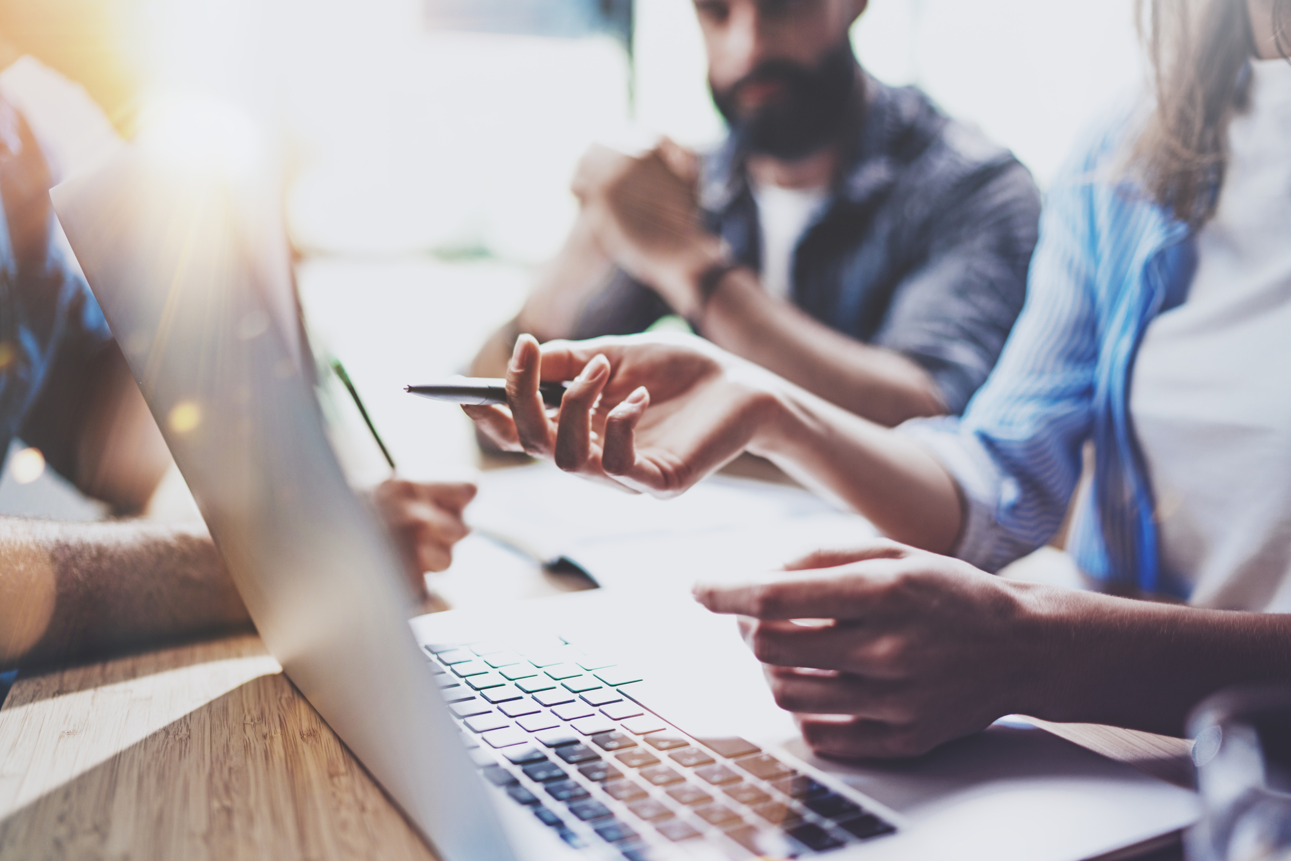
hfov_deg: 54.4
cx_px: 646
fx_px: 1255
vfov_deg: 37.9
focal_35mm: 35
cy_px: 430
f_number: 1.4
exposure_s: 1/250
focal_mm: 35
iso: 100
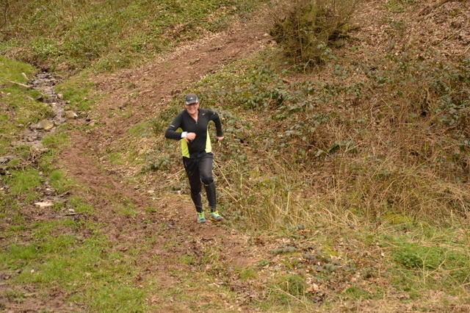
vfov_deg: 13.0
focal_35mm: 105
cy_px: 156
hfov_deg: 19.5
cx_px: 235
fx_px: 1370
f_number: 5.3
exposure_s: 1/250
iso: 400
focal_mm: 70
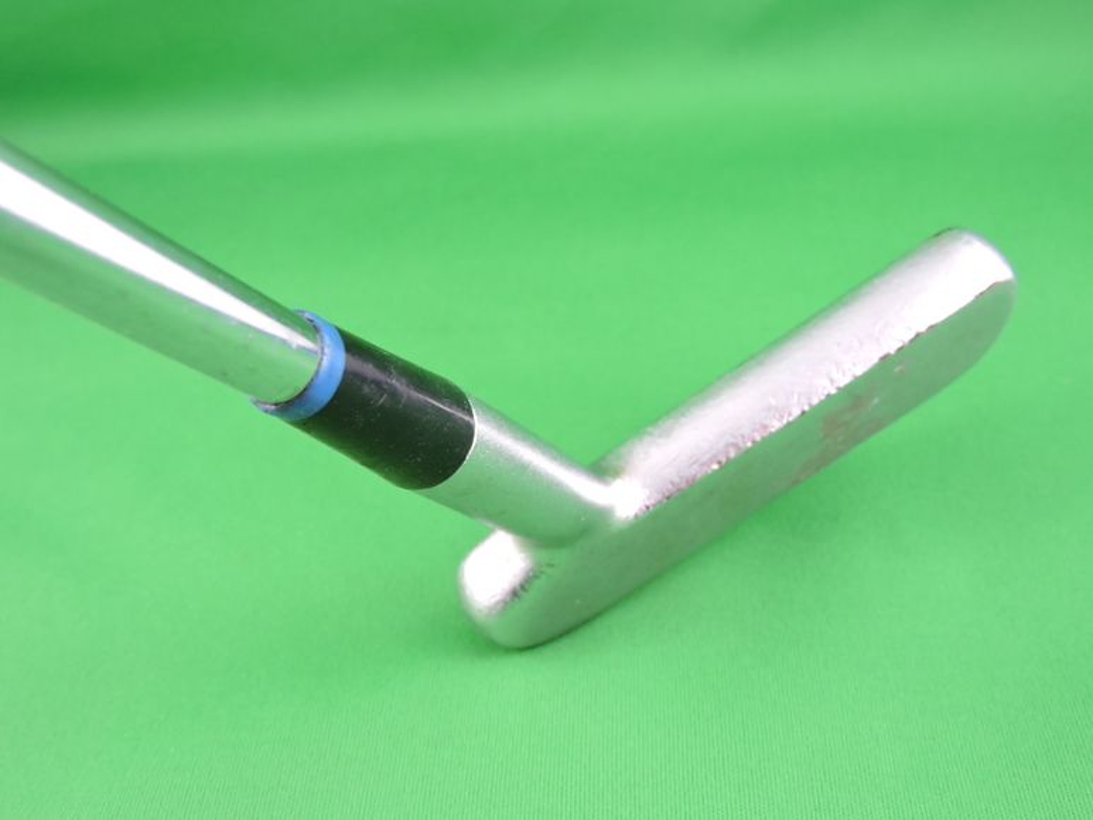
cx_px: 546
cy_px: 410
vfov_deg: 36.0
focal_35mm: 40
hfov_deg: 46.8
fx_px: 1263
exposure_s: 1/30
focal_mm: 7.2
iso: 250
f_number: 3.8
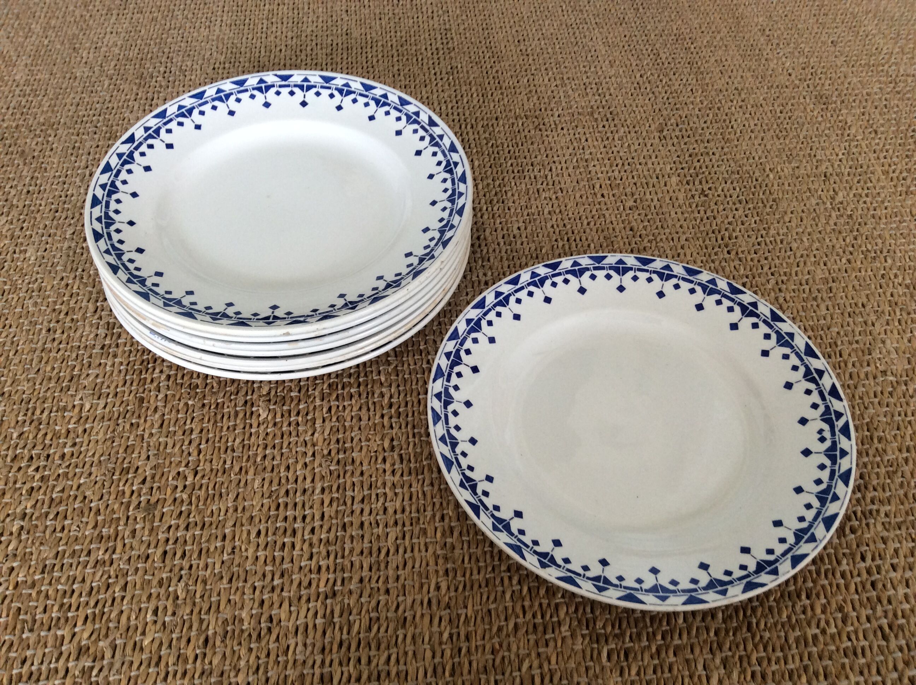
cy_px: 342
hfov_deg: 56.9
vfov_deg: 44.1
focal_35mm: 32
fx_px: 846
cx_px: 458
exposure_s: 1/25
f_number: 2.4
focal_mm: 3.3
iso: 80
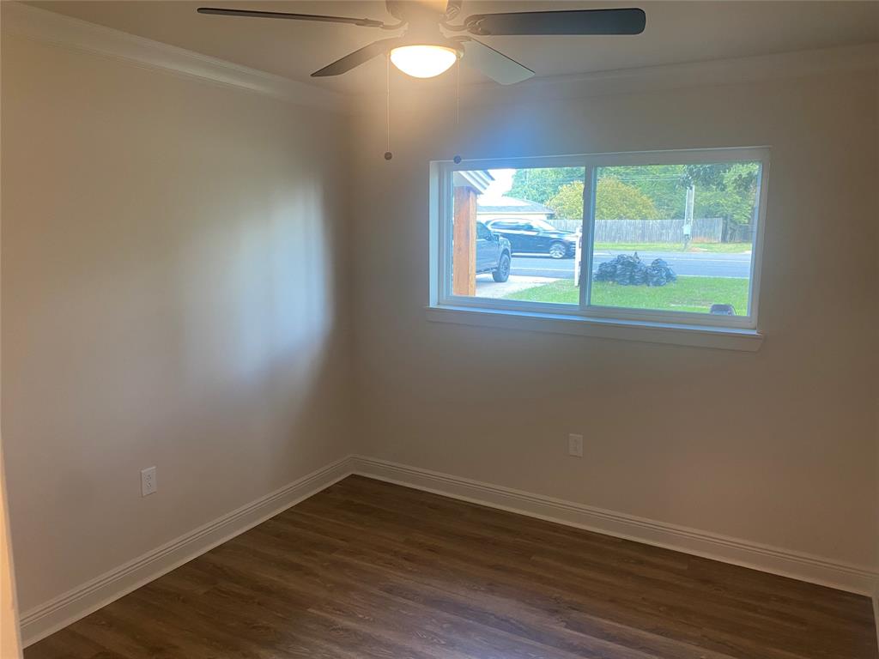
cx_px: 440
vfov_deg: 53.1
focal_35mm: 26
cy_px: 330
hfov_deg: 67.3
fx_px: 660
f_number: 1.8
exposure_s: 1/60
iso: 80
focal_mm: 4.25
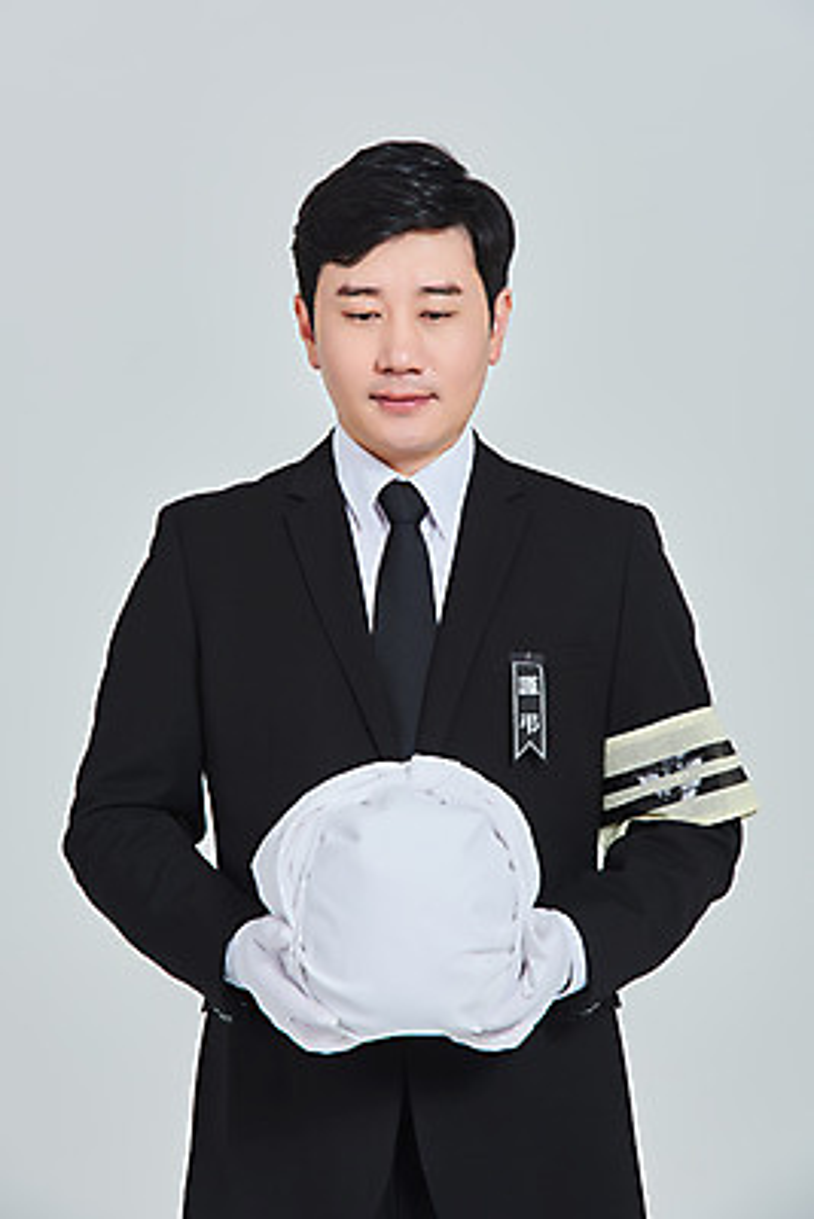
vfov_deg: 12.8
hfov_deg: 8.6
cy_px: 610
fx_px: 5422
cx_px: 407
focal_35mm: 160
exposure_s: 1/125
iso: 100
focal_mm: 160
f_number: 11
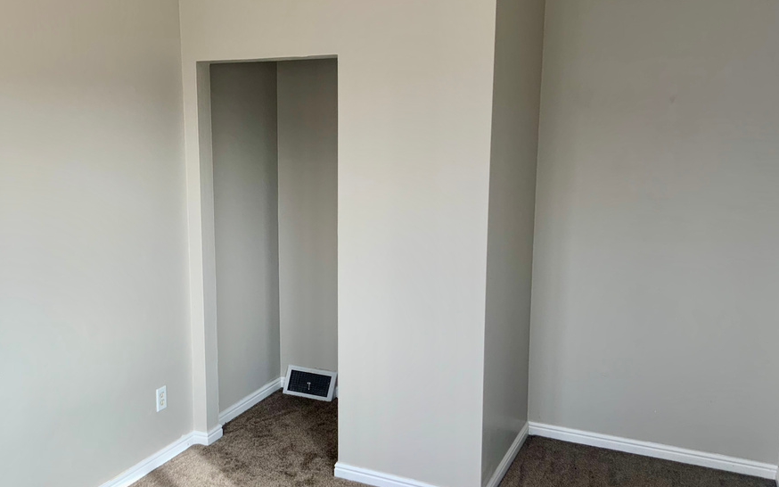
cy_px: 251
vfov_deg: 35.3
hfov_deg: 53.8
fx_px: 764
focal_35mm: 36
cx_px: 326
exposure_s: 1/120
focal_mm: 3
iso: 20
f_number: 1.8
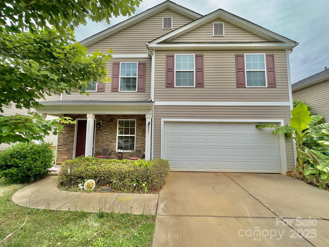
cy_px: 124
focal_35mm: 14
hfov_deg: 102.1
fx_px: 133
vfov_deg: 85.7
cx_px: 164
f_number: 2.2
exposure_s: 1/895
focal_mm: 2.22
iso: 40
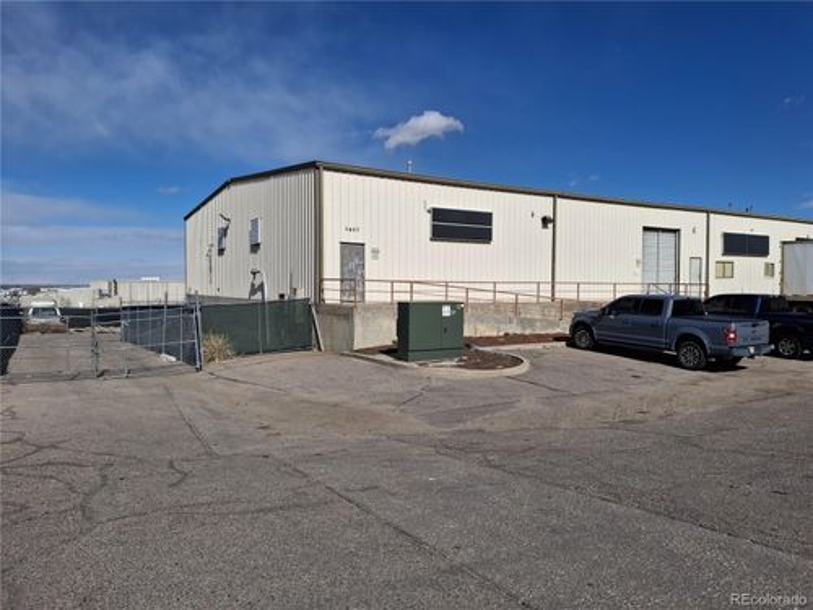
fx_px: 587
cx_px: 406
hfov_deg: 69.4
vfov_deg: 54.9
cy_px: 305
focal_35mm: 25
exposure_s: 1/2247
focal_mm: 4.69
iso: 25
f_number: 1.8
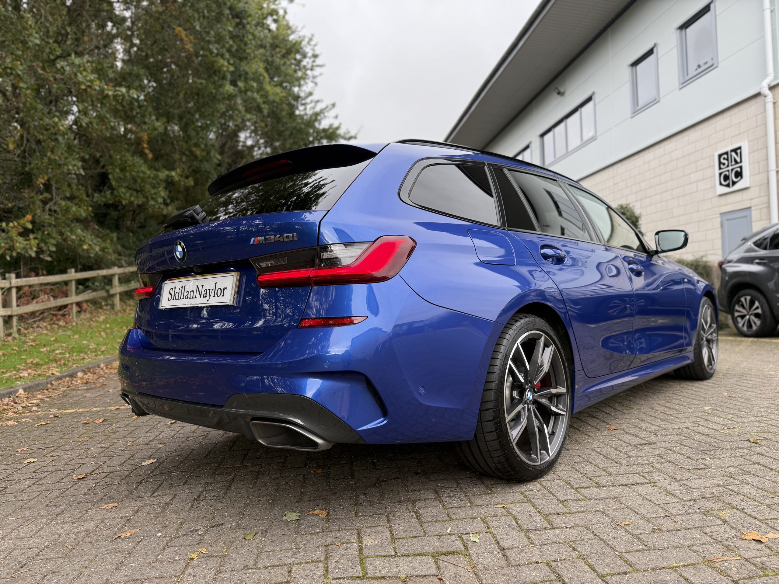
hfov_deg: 71.6
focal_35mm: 24
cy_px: 292
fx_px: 540
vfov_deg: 56.8
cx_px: 390
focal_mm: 6.76
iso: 100
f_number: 1.78
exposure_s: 1/407
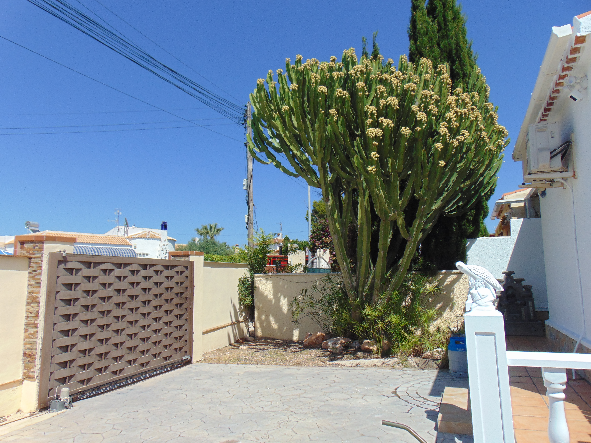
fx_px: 427
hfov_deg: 69.4
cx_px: 296
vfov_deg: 54.9
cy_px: 222
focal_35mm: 25
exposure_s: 1/250
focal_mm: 4.5
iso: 80
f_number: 7.7
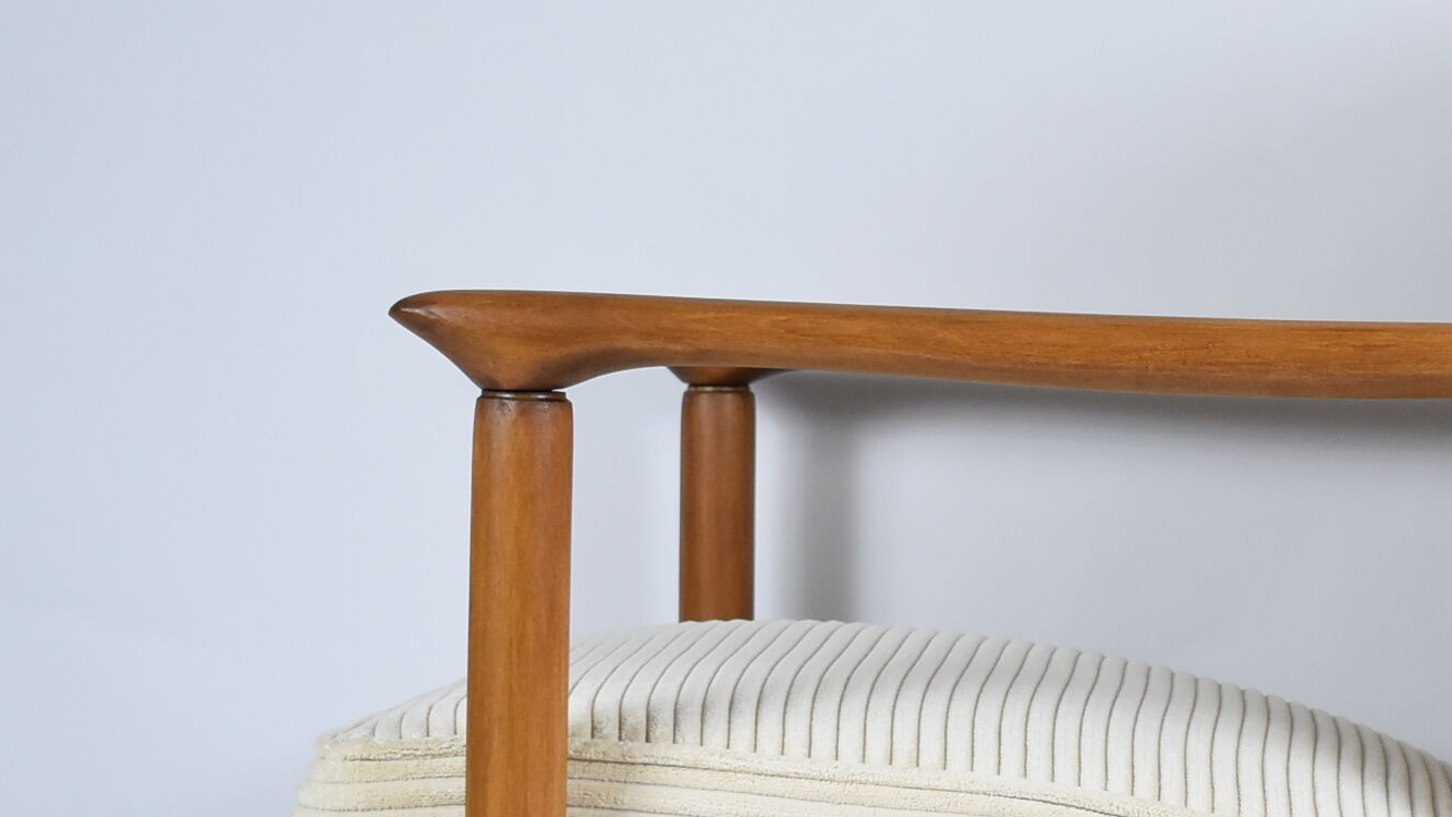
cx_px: 1370
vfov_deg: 10.1
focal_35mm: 120
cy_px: 736
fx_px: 4620
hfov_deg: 17.5
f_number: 4.8
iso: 800
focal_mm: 34
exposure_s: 1/125
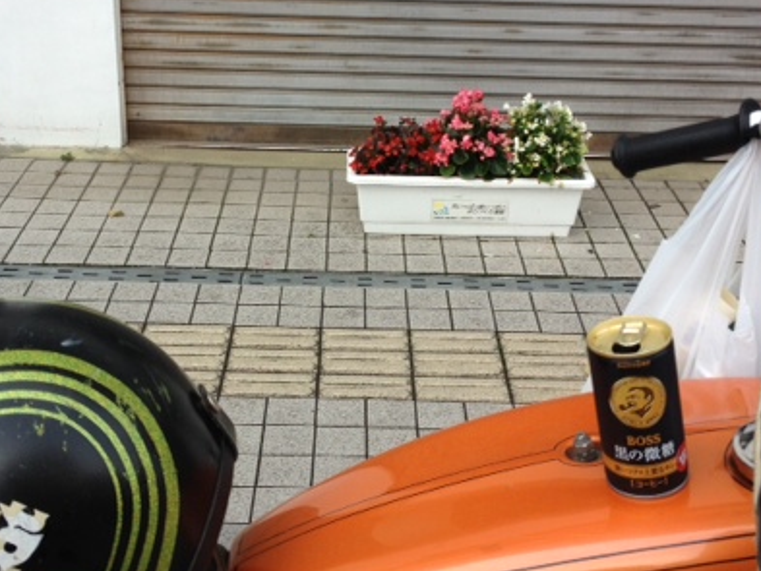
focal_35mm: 57
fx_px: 1253
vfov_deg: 25.6
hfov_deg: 33.8
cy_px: 219
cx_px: 356
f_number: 2.4
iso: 64
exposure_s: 1/289
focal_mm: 4.28
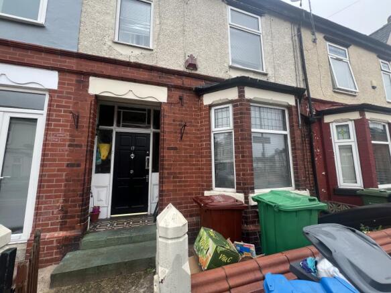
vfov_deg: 89.9
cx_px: 196
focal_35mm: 13
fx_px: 147
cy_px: 146
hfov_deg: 106.2
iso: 50
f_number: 1.8
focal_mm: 1.57
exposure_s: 1/99
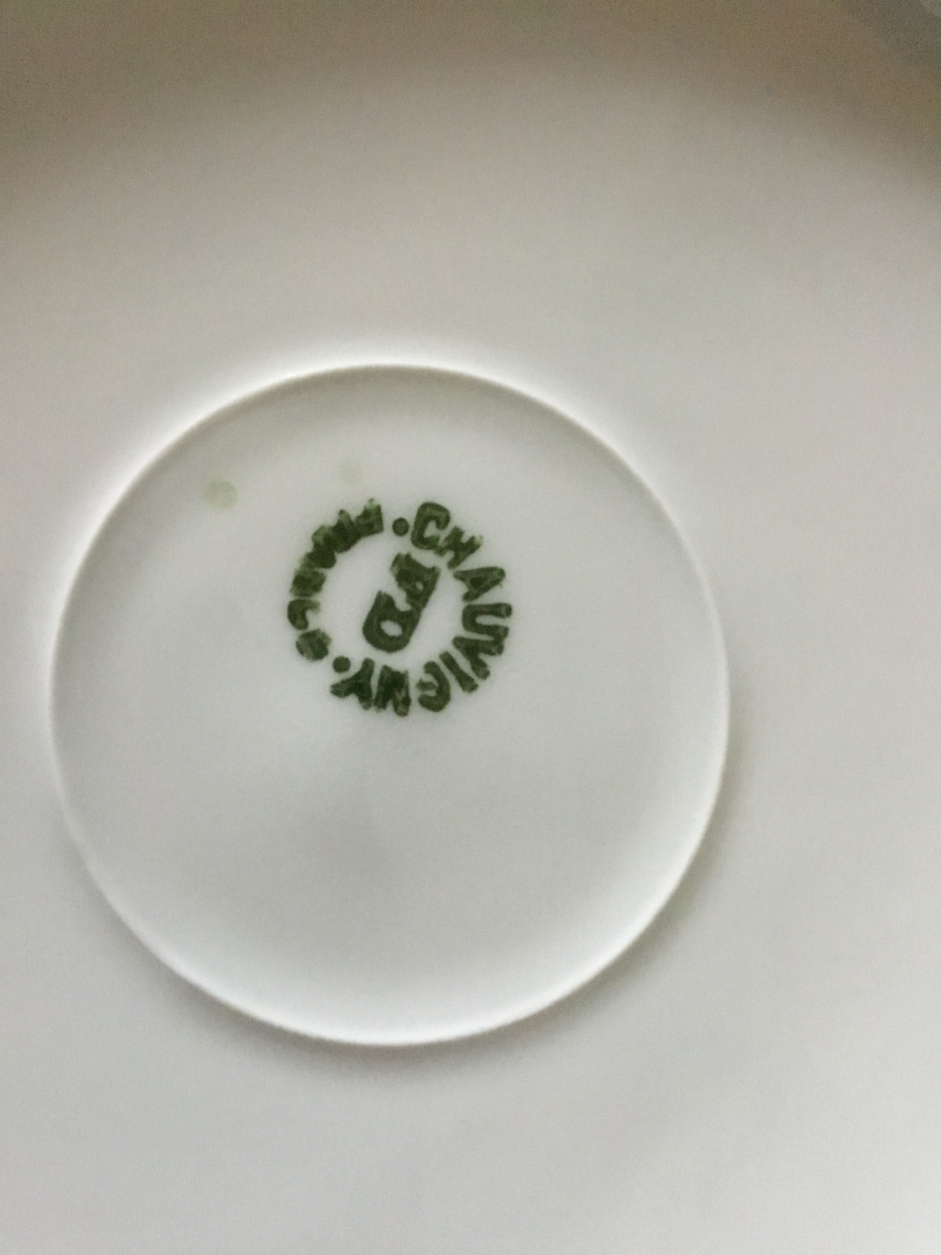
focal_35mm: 31
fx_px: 1124
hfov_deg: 45.4
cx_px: 470
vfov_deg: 58.4
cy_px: 628
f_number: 2.4
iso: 320
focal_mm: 3.3
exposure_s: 1/17
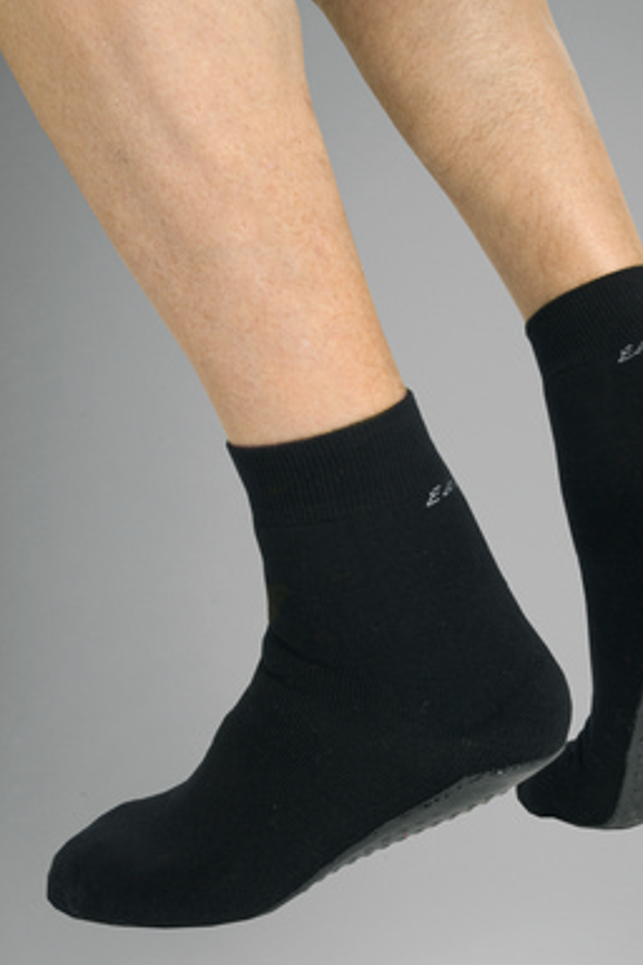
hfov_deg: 18.1
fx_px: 2009
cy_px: 618
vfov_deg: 26.9
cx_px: 471
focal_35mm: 75
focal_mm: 32
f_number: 10
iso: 100
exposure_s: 1/160
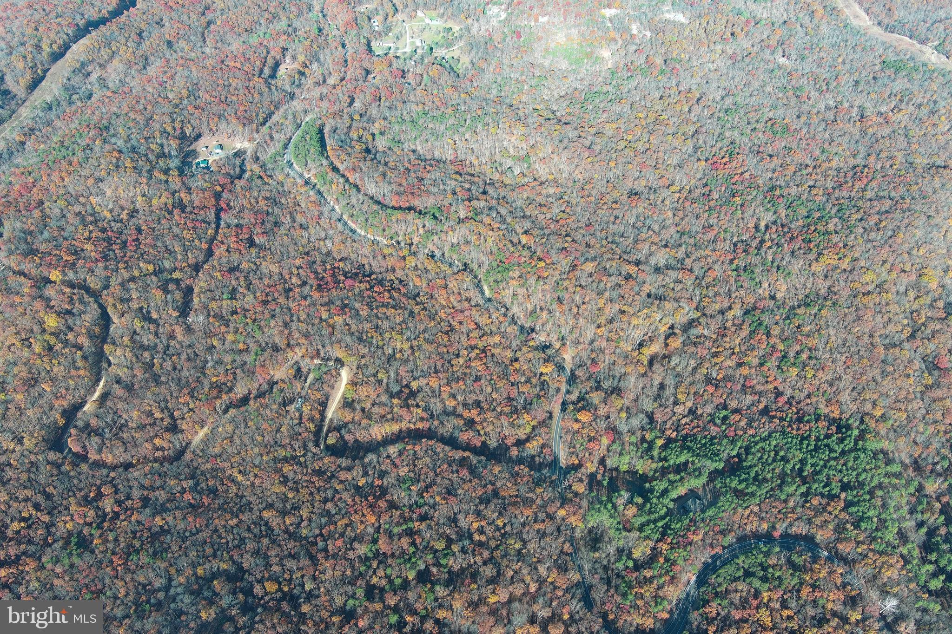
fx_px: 767
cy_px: 317
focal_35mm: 29
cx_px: 476
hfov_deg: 63.7
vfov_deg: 45.0
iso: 100
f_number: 2.8
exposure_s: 1/379
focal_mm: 10.57
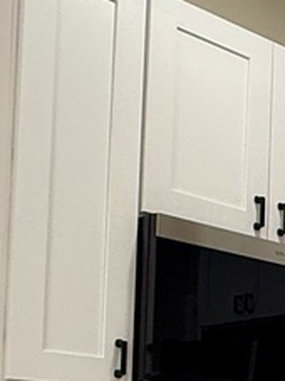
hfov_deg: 13.9
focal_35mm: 89
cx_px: 577
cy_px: 441
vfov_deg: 20.7
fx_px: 978
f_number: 2.2
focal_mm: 2.22
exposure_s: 1/120
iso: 200
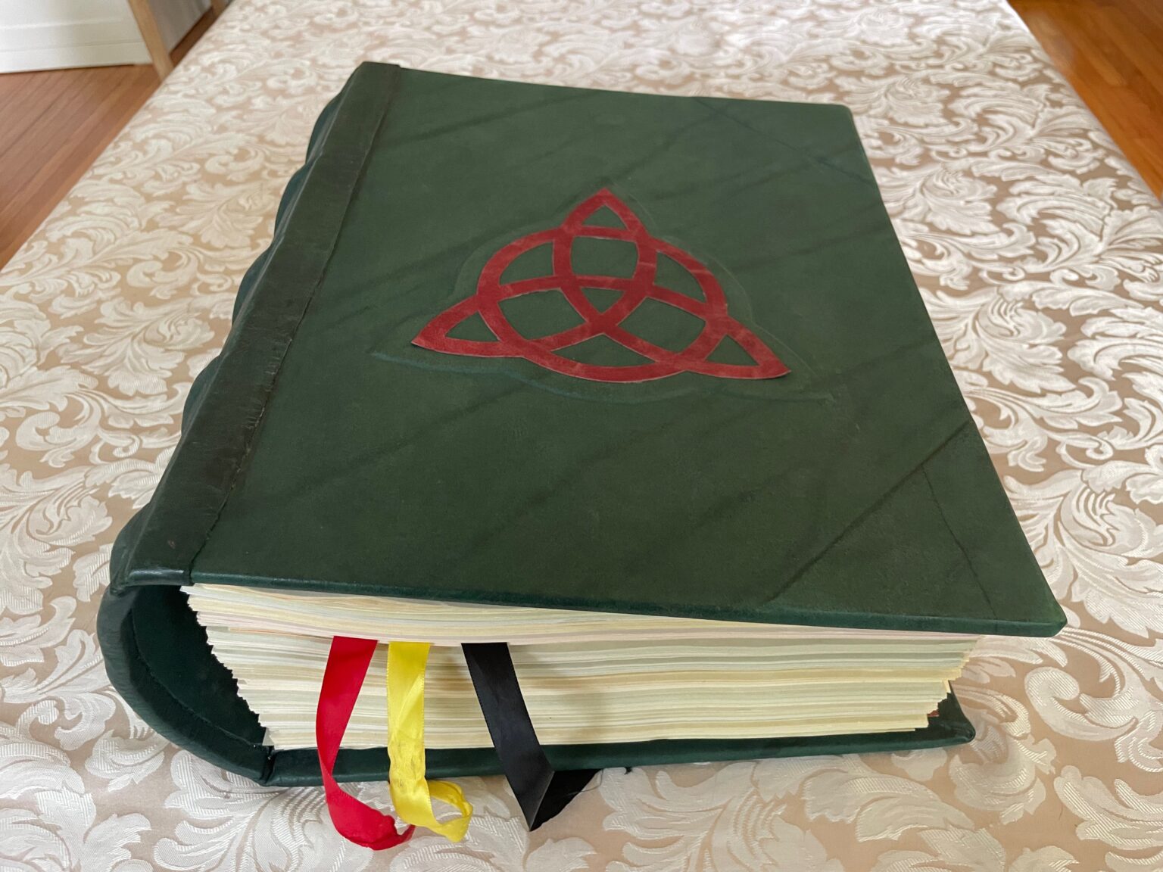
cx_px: 582
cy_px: 436
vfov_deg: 53.1
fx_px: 874
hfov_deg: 67.3
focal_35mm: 26
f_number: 1.6
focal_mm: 4.2
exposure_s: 1/60
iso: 400
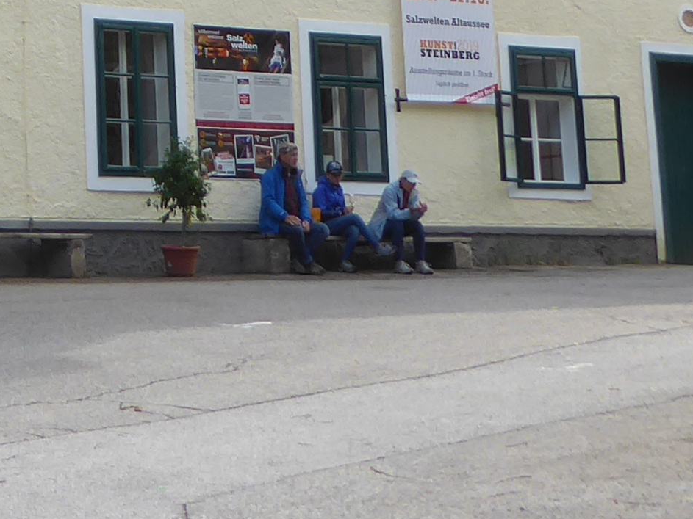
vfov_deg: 11.5
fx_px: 2462
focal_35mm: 123
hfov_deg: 15.3
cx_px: -179
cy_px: -256
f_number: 3.5
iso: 80
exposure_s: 1/250
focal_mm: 5
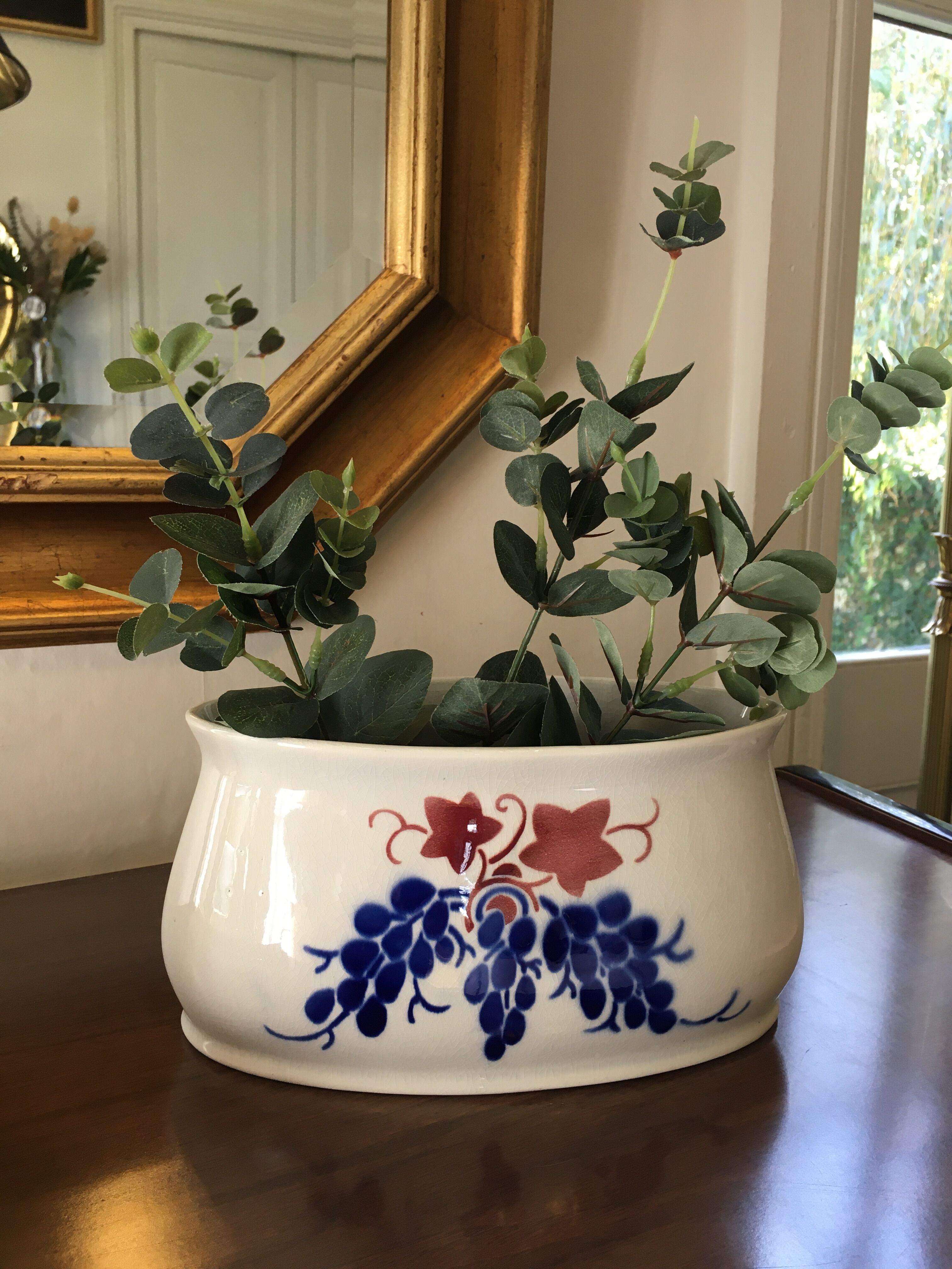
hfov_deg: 48.2
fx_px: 1063
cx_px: 476
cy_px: 634
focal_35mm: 29
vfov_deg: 61.7
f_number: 2.2
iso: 32
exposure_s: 1/33
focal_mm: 4.15
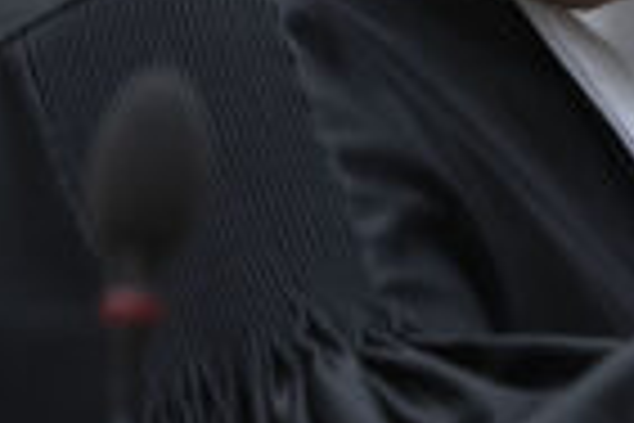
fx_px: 13401
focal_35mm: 761
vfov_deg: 1.8
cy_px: -32
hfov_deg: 2.7
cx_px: 1286
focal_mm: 149
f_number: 2.8
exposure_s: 1/200
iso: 1250
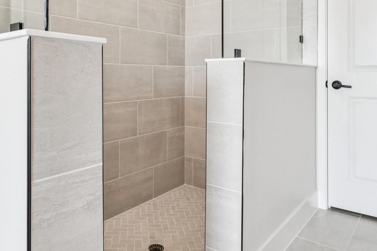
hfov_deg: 65.3
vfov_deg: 45.5
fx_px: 293
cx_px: 169
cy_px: 78
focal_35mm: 28
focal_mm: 10
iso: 100
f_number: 7.1
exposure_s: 1/8
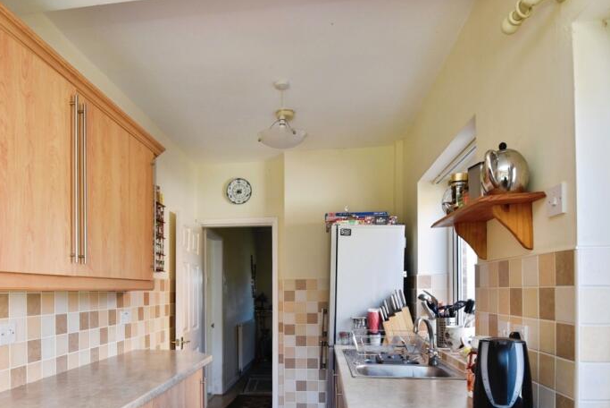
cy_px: 289
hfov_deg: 73.4
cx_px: 264
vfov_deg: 51.6
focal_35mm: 24
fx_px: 407
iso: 400
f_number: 7.1
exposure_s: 1/30
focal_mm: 16
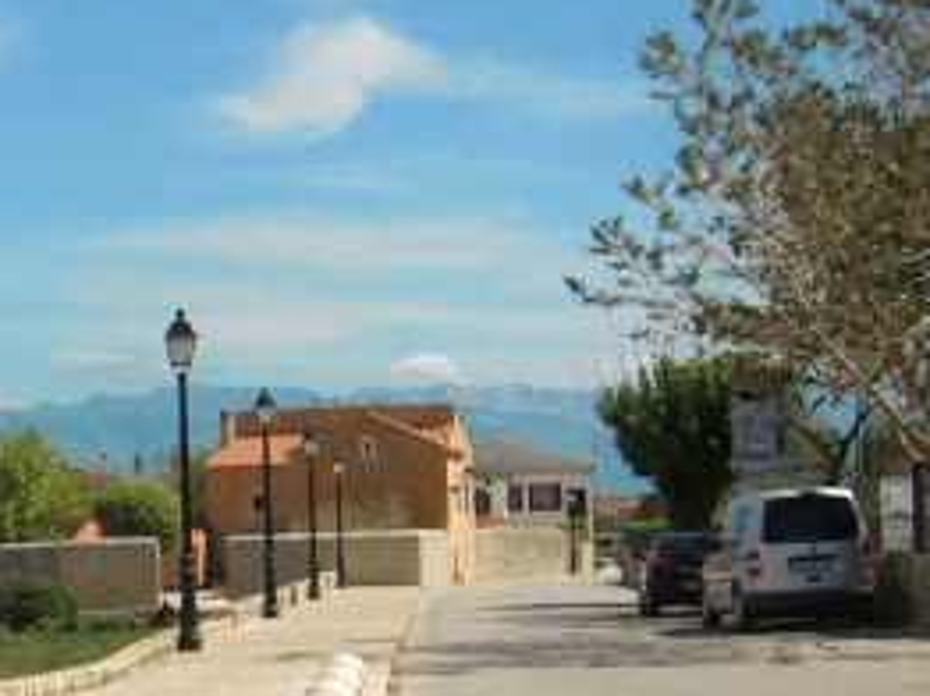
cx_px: 106
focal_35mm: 93
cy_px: 359
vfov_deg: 15.9
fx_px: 2496
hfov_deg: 20.7
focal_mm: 6.66
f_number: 8.9
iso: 100
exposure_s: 1/400
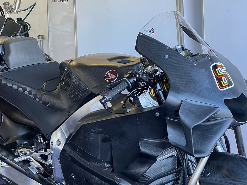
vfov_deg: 14.3
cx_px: 112
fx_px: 735
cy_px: 118
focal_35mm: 103
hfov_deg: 19.1
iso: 160
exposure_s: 1/100
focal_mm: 9
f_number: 2.8
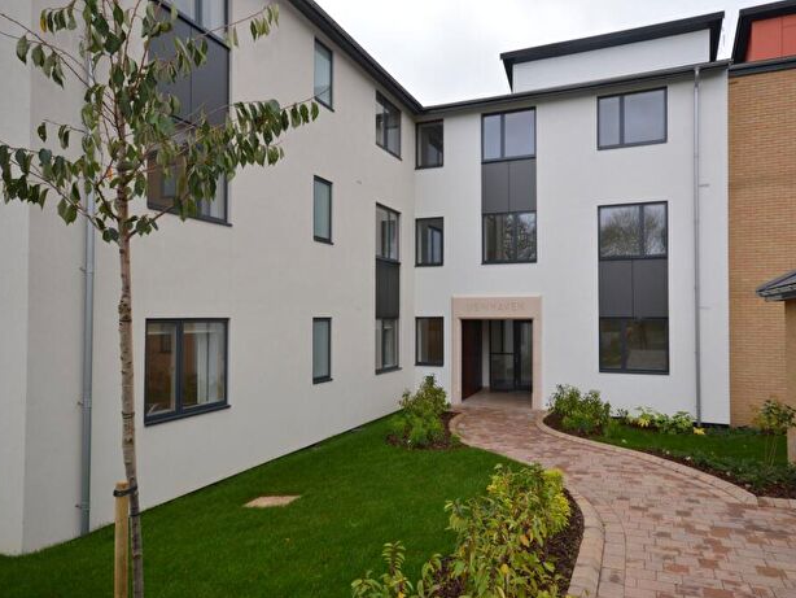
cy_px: 301
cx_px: 442
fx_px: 529
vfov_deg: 58.9
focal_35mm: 23
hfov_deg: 73.7
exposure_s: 1/60
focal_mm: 14
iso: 220
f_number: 8
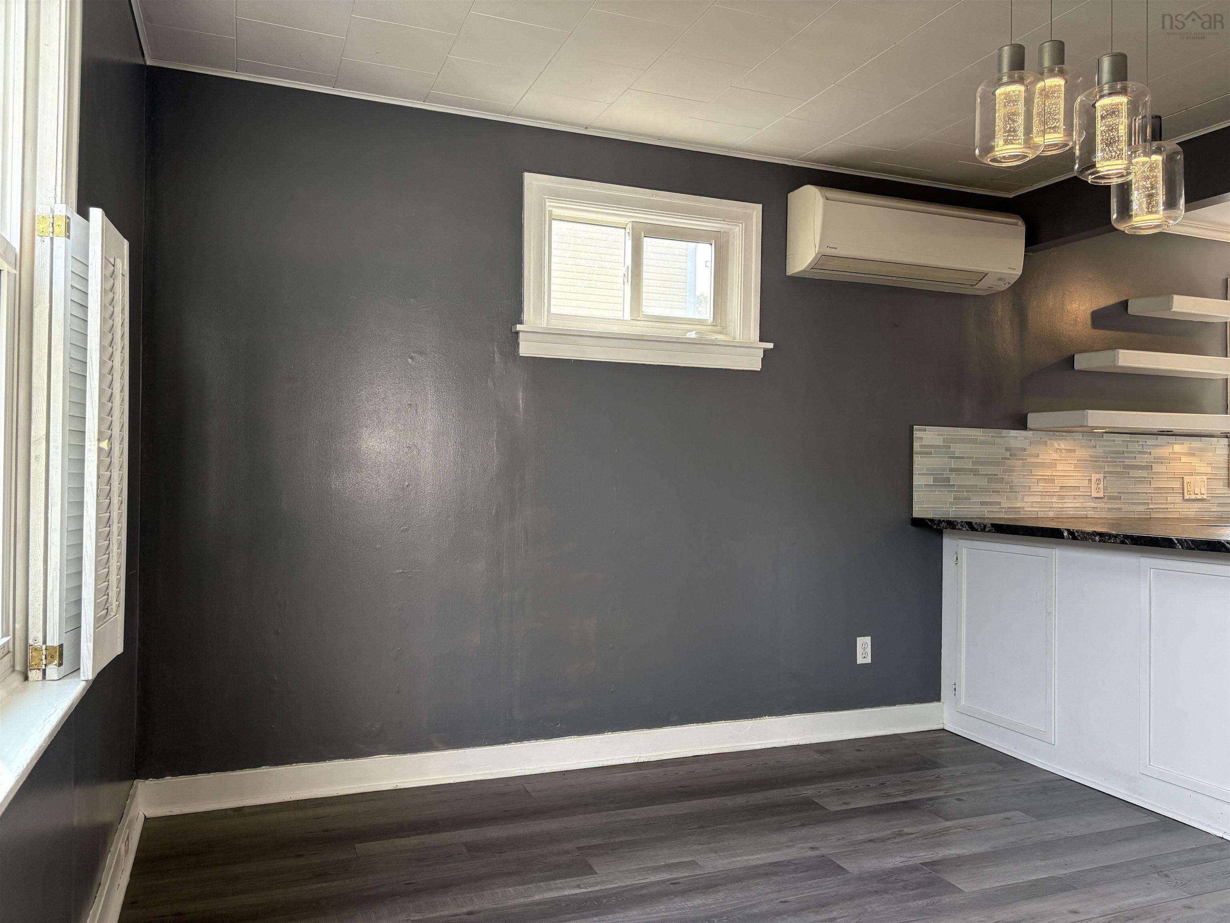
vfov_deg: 53.1
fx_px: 924
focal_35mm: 26
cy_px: 462
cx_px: 615
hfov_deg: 67.3
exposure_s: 1/120
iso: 125
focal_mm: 5.96
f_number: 1.6
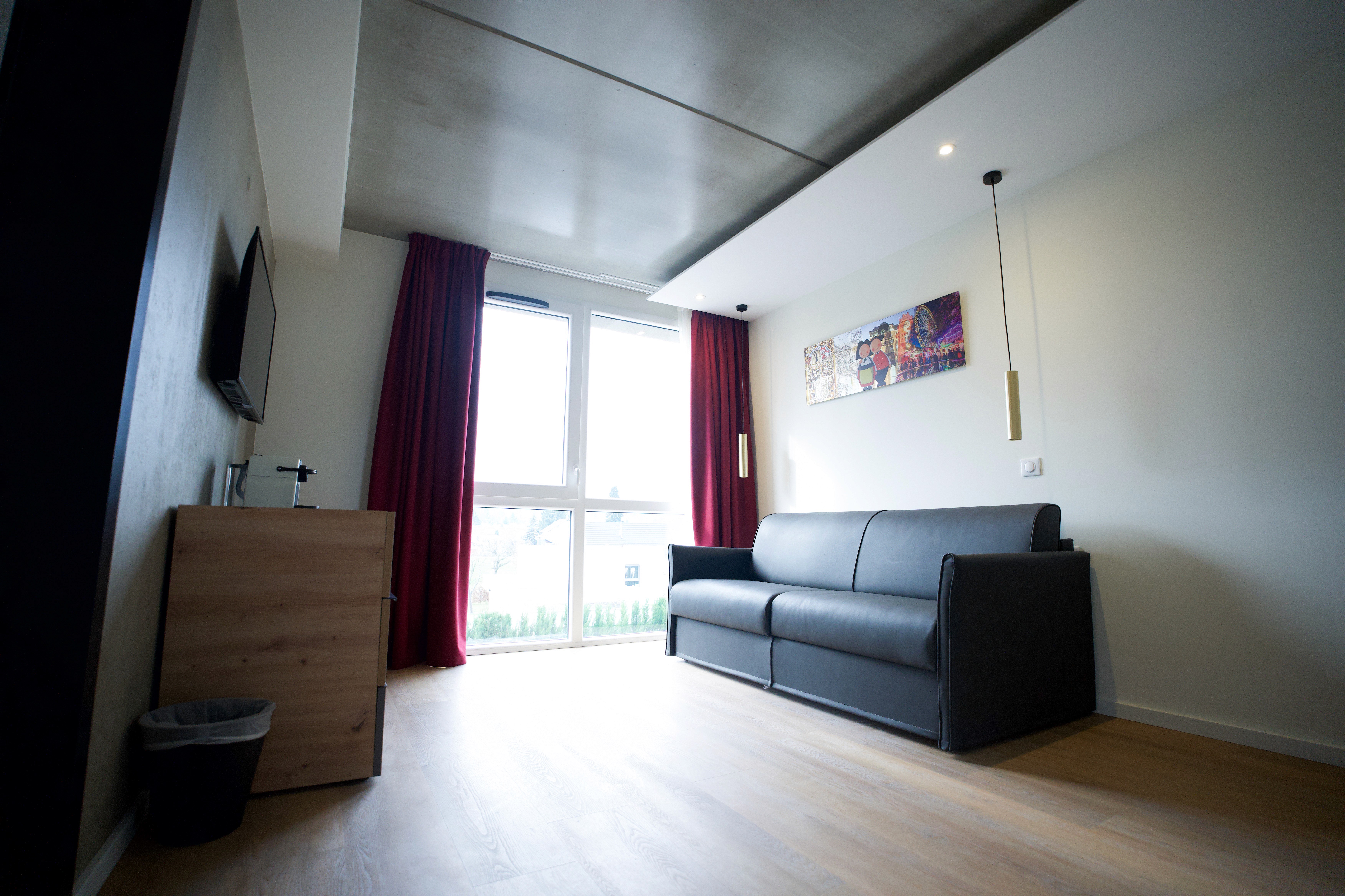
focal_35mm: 16
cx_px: 672
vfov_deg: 73.7
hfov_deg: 96.7
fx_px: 598
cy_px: 448
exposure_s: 1/800
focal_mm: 16
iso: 1250
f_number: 2.8
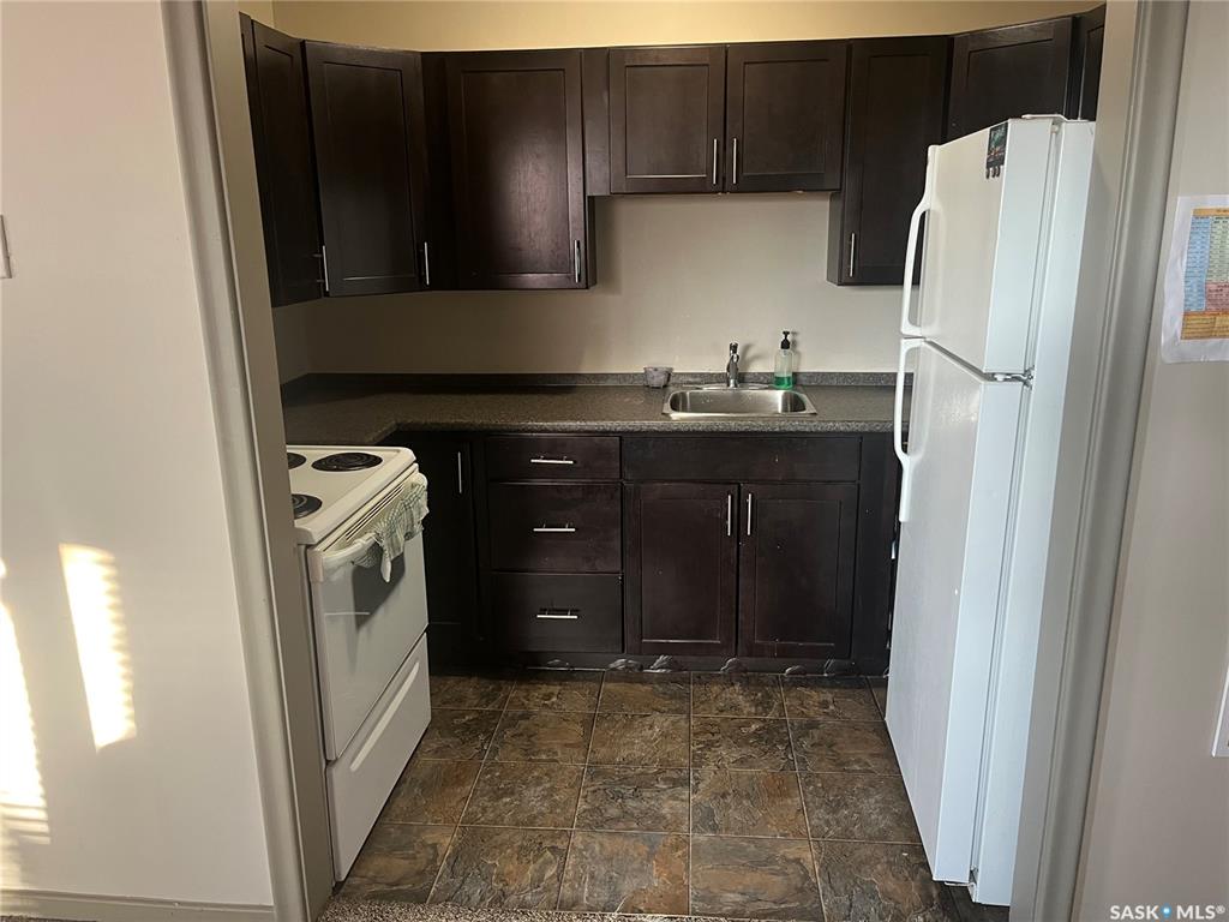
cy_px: 461
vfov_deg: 53.1
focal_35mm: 26
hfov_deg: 67.3
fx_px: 923
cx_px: 614
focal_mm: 5.1
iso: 200
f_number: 1.6
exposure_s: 1/60
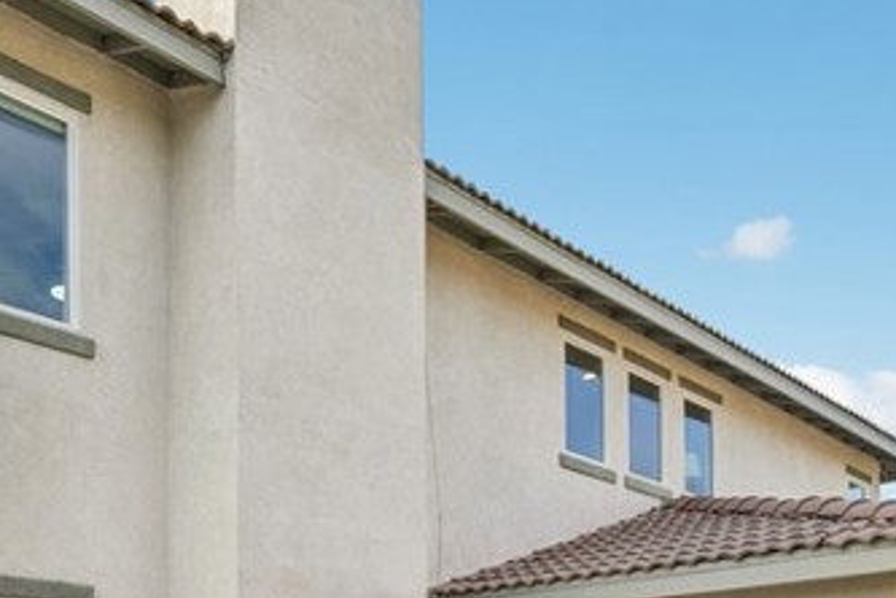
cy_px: 711
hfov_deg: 48.4
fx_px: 995
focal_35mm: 40
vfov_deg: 29.0
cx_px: 431
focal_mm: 13
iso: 100
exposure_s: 1/160
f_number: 8
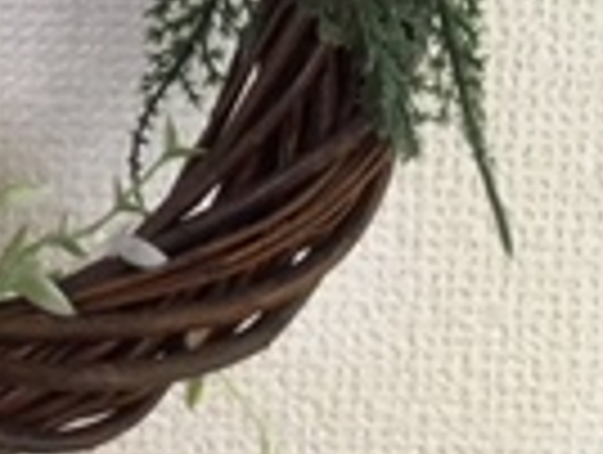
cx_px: -544
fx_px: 2408
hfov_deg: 12.7
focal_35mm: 138
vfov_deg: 10.0
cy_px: -450
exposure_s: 1/30
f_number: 2.2
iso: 50
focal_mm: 4.15
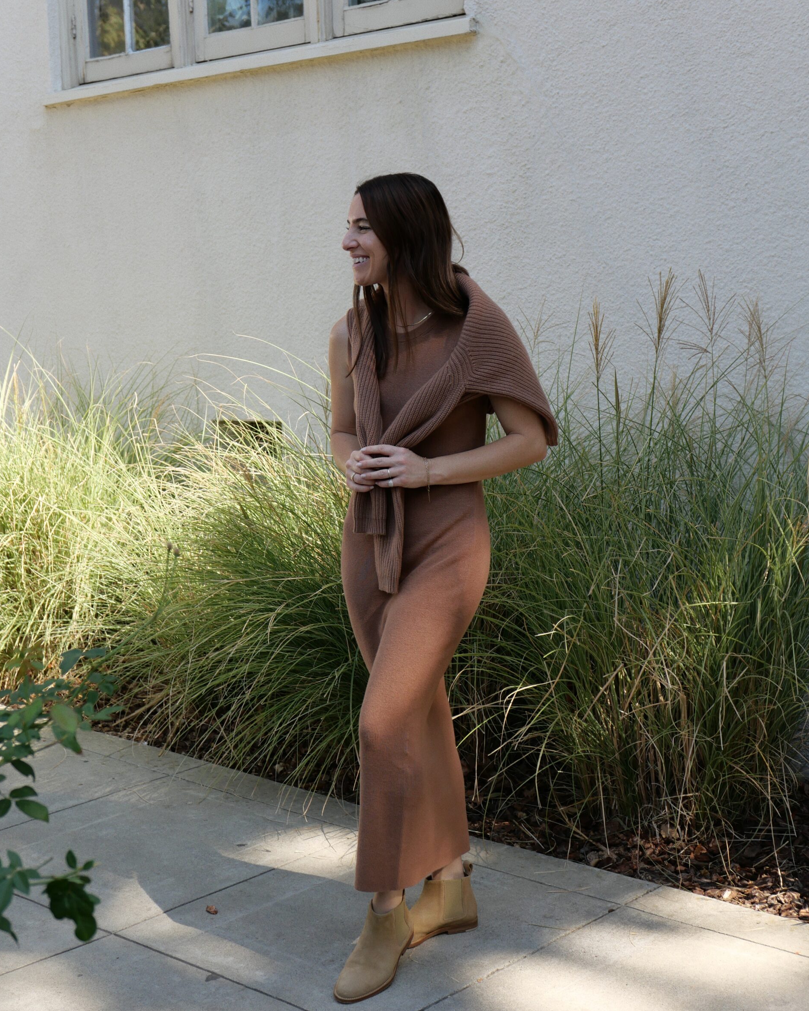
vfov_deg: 35.3
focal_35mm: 53
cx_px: 407
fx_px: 1586
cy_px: 465
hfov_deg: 28.6
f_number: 2.8
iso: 200
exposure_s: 1/800
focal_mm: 22.7
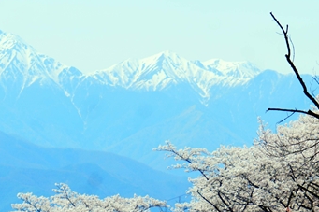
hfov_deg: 6.6
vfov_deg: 4.4
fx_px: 2774
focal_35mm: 313
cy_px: 221
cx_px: 233
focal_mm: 89
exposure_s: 1/320
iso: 100
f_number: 8
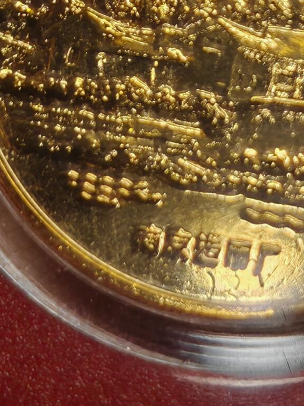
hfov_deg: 6.7
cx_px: 322
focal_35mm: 221
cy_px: -15
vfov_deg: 8.9
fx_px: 2589
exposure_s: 1/340
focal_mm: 7.62
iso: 50
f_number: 1.6
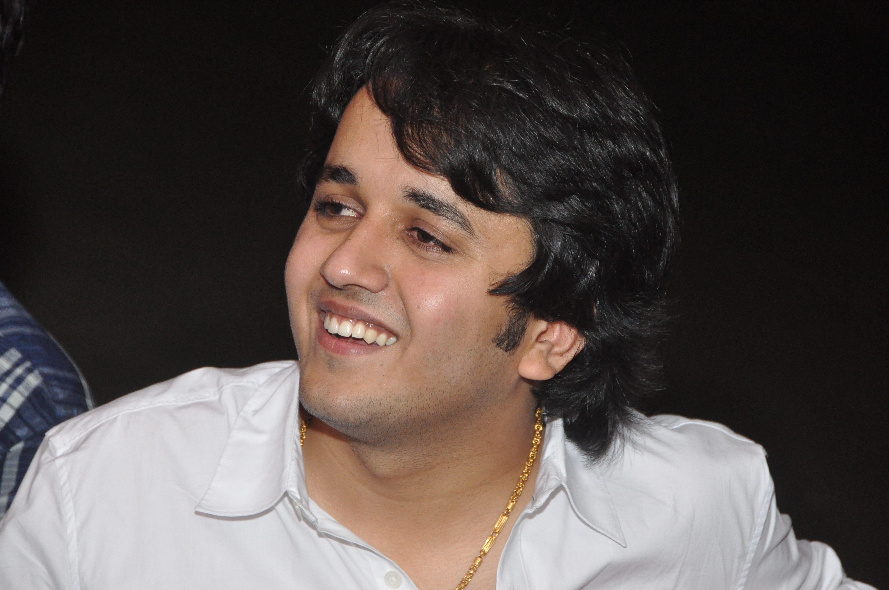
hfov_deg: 10.6
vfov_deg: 7.0
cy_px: 295
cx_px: 444
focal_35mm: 195
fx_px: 4810
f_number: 5.6
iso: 2000
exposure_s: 1/125
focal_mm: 130
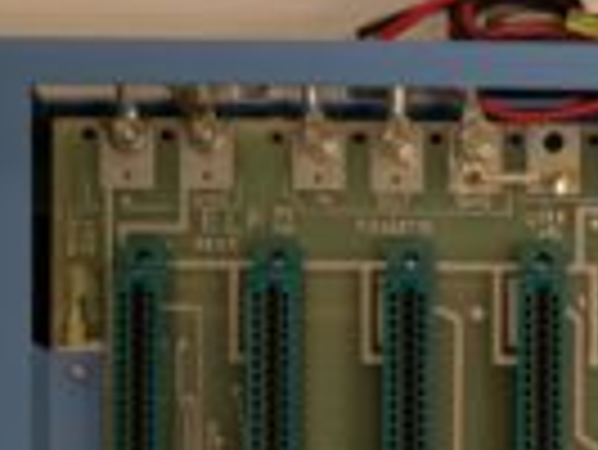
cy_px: 608
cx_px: 778
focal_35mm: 153
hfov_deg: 12.5
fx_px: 2645
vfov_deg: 9.5
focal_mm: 5.43
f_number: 1.89
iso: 68
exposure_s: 1/24
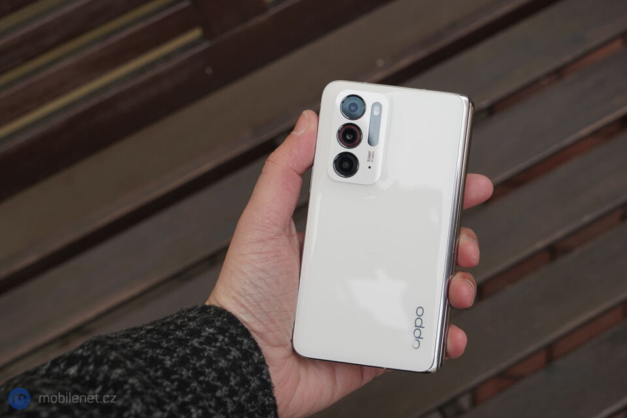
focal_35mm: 49
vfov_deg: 27.5
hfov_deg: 40.3
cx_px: 314
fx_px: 853
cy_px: 209
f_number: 7.1
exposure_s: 1/160
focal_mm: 49
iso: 320
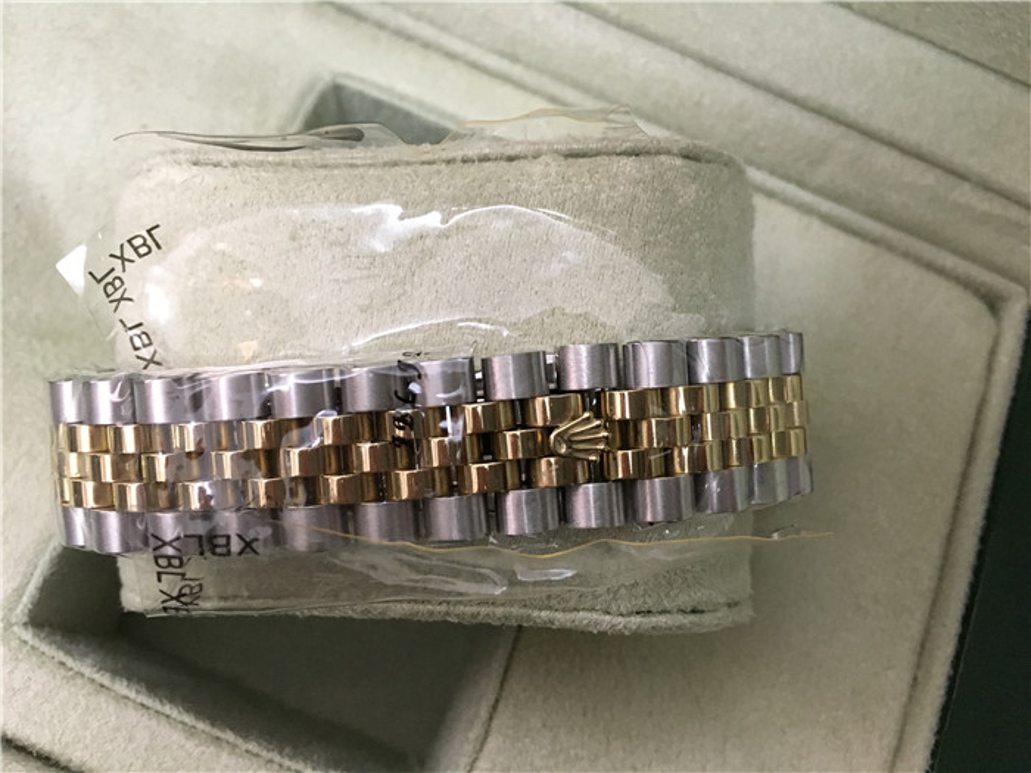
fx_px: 864
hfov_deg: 61.7
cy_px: 386
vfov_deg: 48.2
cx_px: 516
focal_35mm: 29
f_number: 2.2
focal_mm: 4.15
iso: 200
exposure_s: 1/17
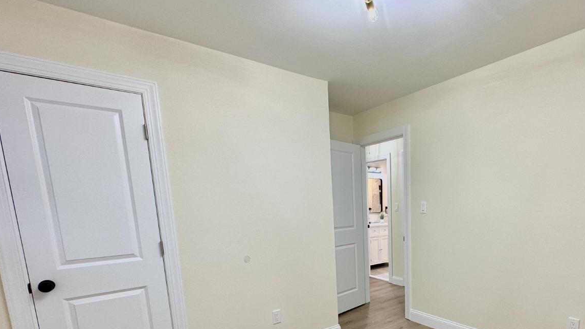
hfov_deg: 84.4
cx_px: 377
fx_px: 310
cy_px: 250
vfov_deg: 53.1
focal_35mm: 20
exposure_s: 1/120
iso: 125
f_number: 2.2
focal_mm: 2.22
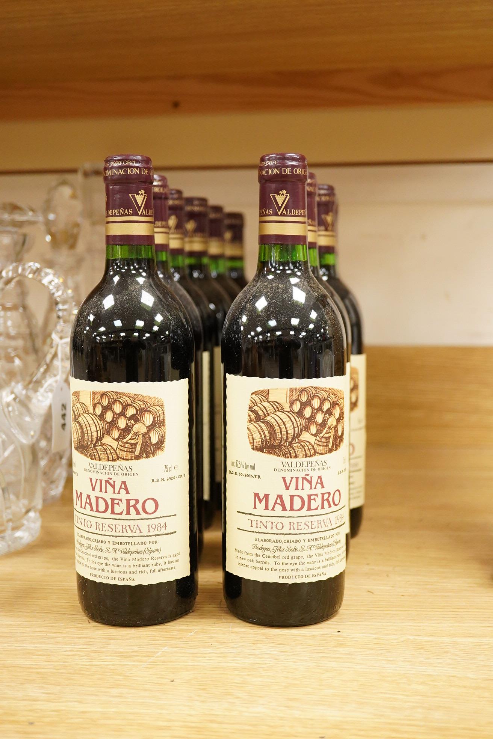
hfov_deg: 29.9
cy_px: 370
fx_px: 924
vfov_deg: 43.6
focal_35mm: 45
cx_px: 246
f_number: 3.5
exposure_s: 1/250
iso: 2500
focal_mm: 30
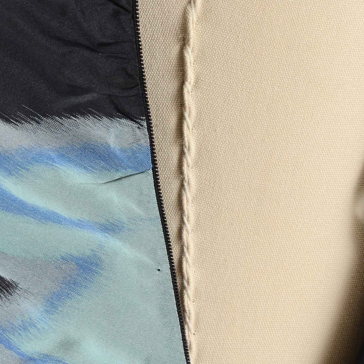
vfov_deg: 4.6
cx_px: 194
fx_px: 4568
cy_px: 291
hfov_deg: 4.6
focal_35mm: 384
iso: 400
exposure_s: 1/80
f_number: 11
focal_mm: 98
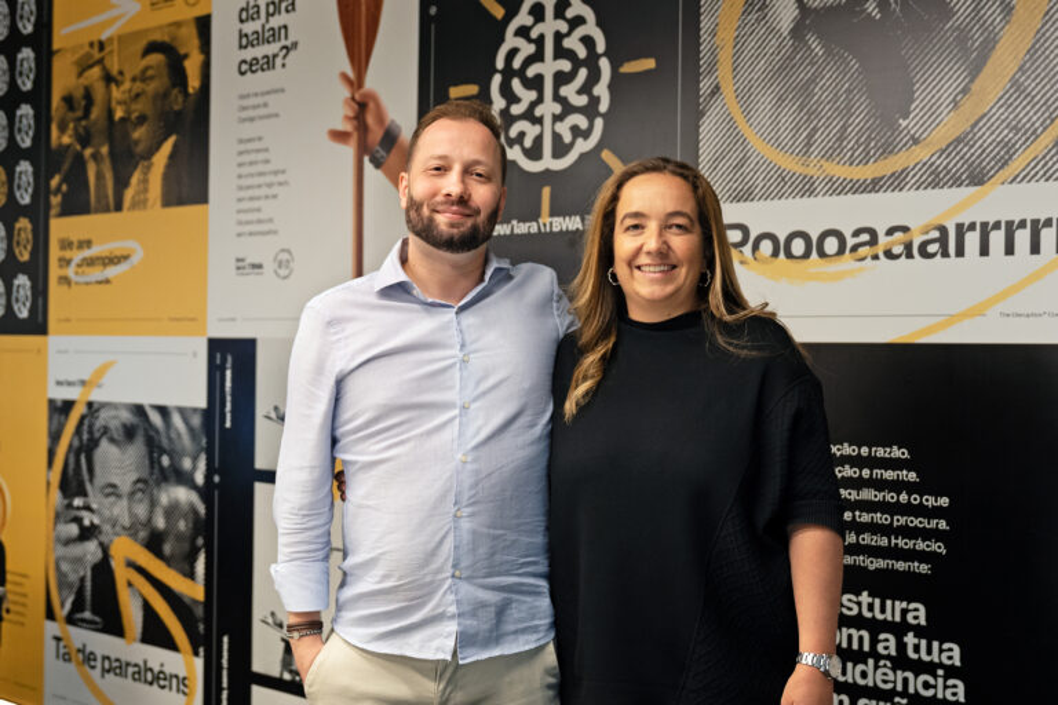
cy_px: 352
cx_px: 529
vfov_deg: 31.2
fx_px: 1264
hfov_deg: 45.4
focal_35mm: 43
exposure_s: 1/60
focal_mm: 29
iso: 800
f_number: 3.2
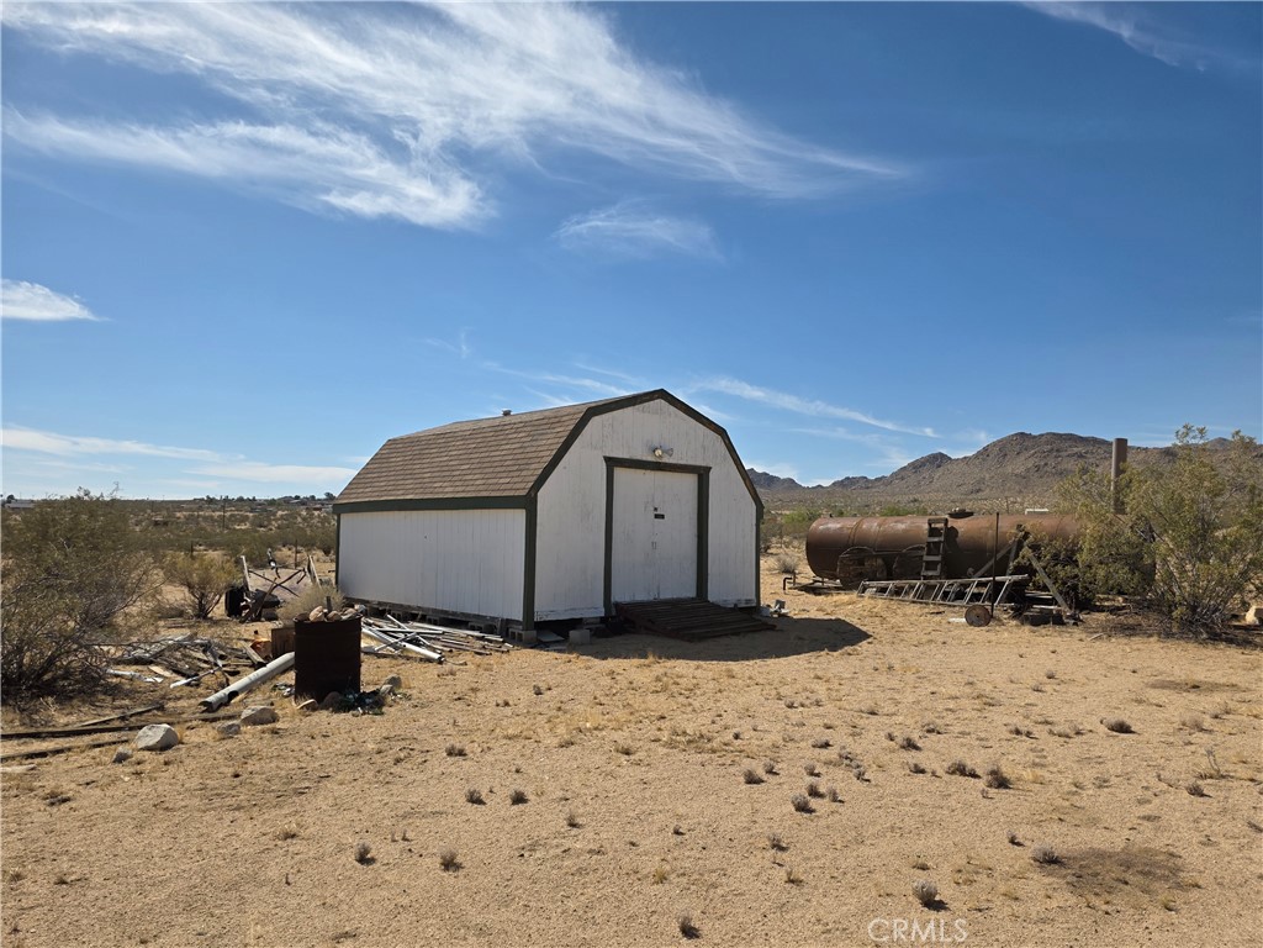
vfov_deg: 58.9
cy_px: 474
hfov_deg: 73.9
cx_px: 632
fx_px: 839
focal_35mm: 23
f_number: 1.7
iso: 64
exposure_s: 1/7944
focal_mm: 6.3
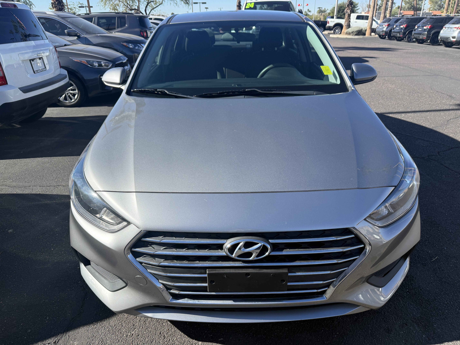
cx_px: 230
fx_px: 319
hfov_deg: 71.6
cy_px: 172
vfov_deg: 56.8
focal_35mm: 24
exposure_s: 1/3145
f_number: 1.78
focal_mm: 6.76
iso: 100
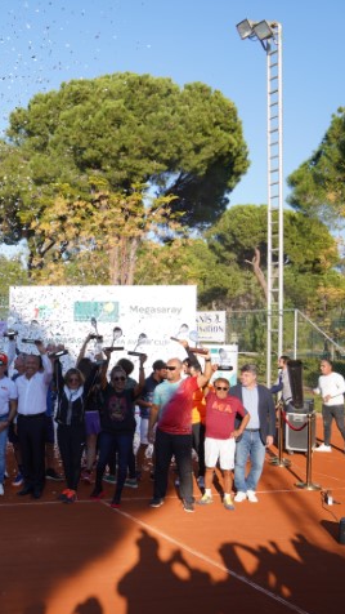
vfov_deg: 52.8
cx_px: -75
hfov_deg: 27.3
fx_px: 618
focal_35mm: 38
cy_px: 308
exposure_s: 1/250
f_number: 5.6
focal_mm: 24
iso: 100
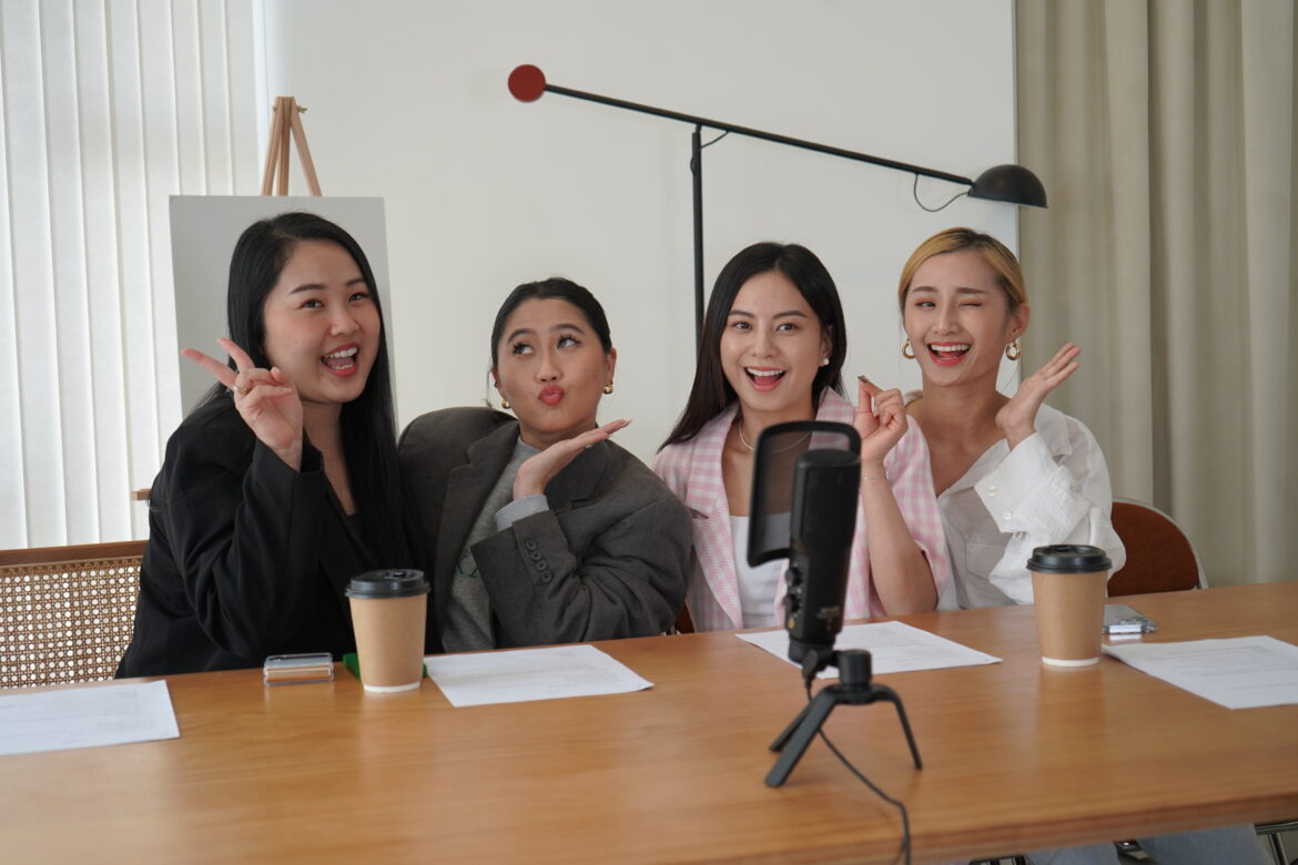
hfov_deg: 40.3
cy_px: 432
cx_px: 649
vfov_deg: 27.5
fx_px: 1767
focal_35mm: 49
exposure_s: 1/160
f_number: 4.5
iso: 500
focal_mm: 49
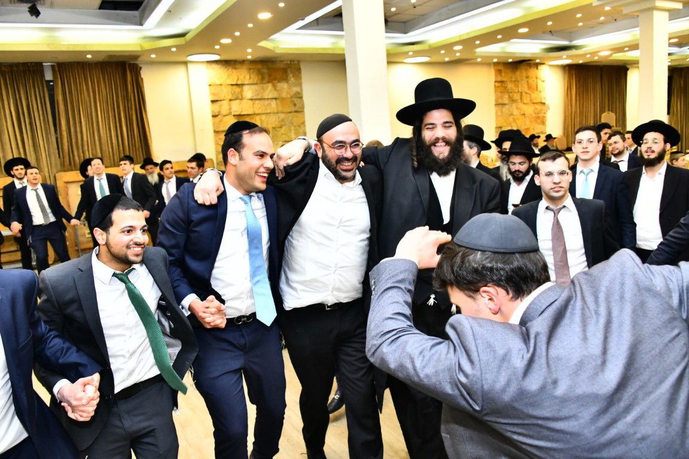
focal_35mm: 28
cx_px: 344
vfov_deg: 46.4
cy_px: 230
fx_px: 536
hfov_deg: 65.5
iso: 3200
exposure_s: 1/200
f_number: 5.6
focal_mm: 28
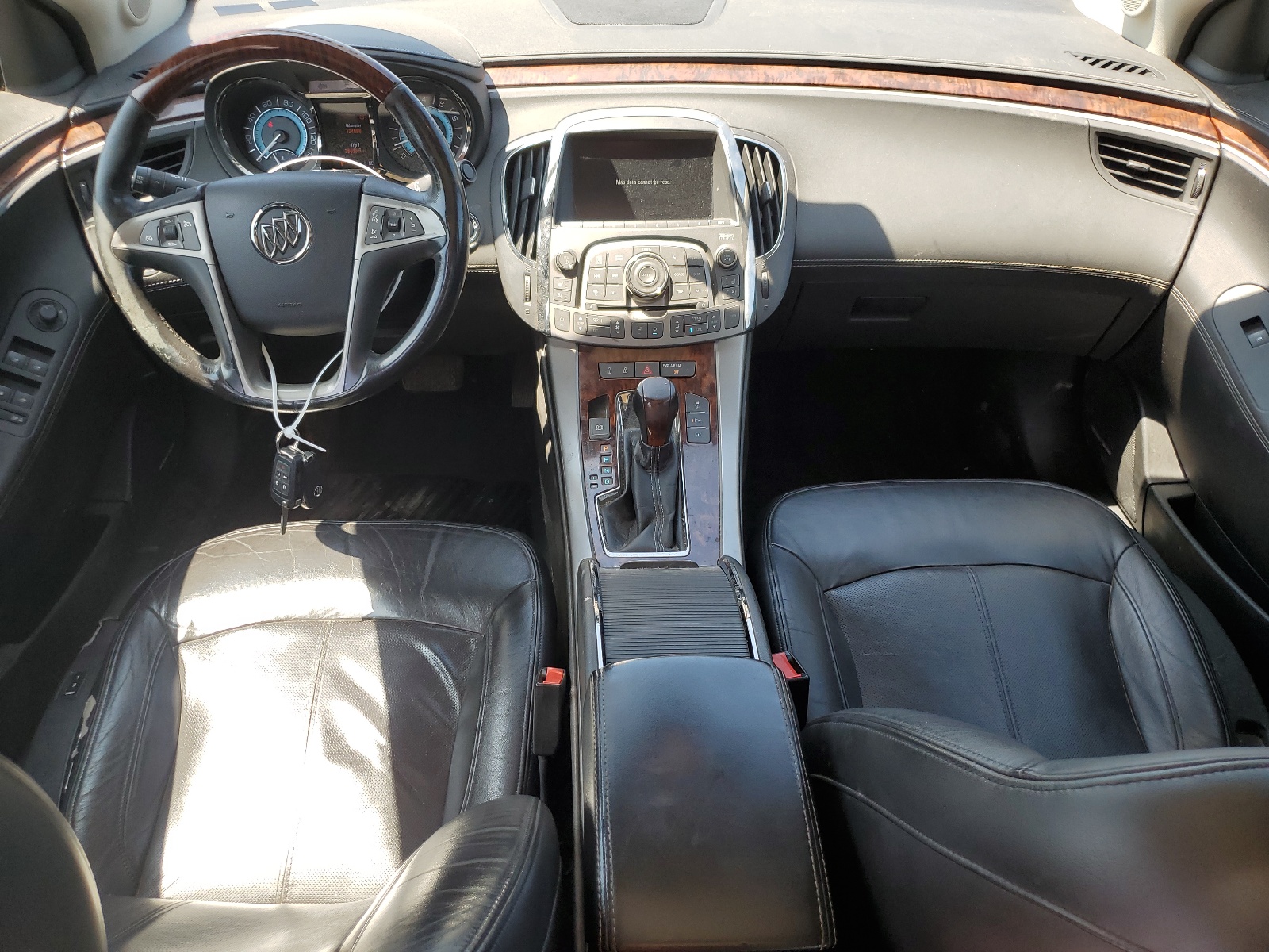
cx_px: 634
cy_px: 476
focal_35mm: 26
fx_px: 953
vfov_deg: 53.1
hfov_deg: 67.3
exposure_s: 1/312
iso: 50
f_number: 1.5
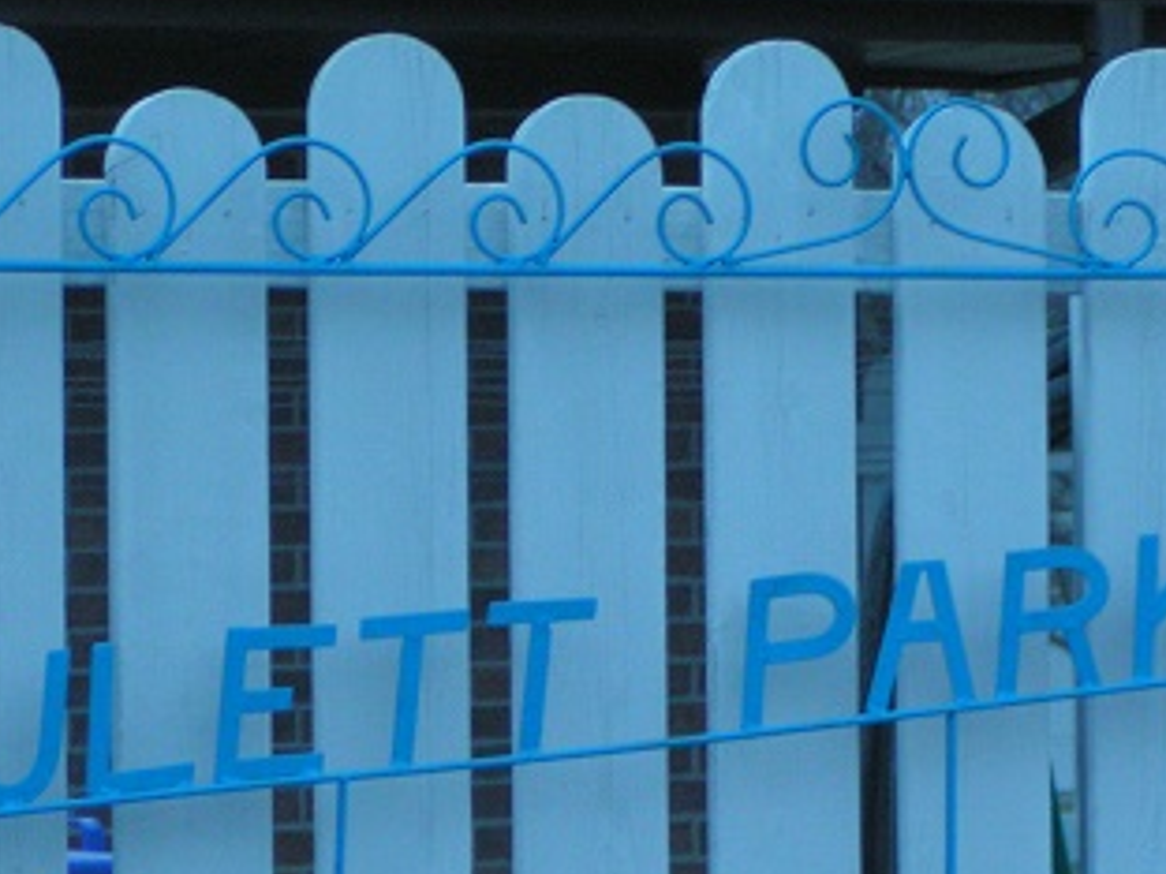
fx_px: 8488
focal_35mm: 252
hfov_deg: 7.9
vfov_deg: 5.9
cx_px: 852
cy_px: 669
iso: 200
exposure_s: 1/80
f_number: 3.5
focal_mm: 20
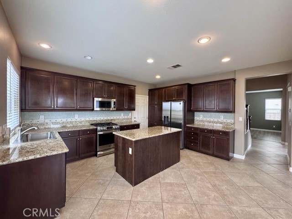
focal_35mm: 14
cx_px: 146
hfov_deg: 102.1
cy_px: 110
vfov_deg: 85.7
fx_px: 118
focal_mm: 2.22
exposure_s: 1/120
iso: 320
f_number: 2.2
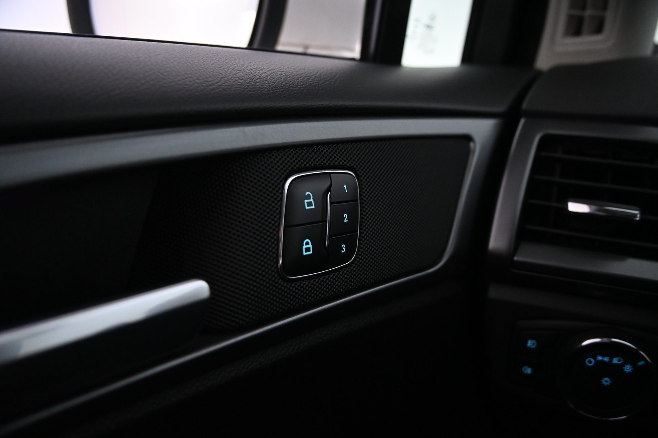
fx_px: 1371
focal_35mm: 75
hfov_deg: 27.0
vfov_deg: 18.2
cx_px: 329
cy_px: 219
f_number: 6.3
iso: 2200
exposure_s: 1/80
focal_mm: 50
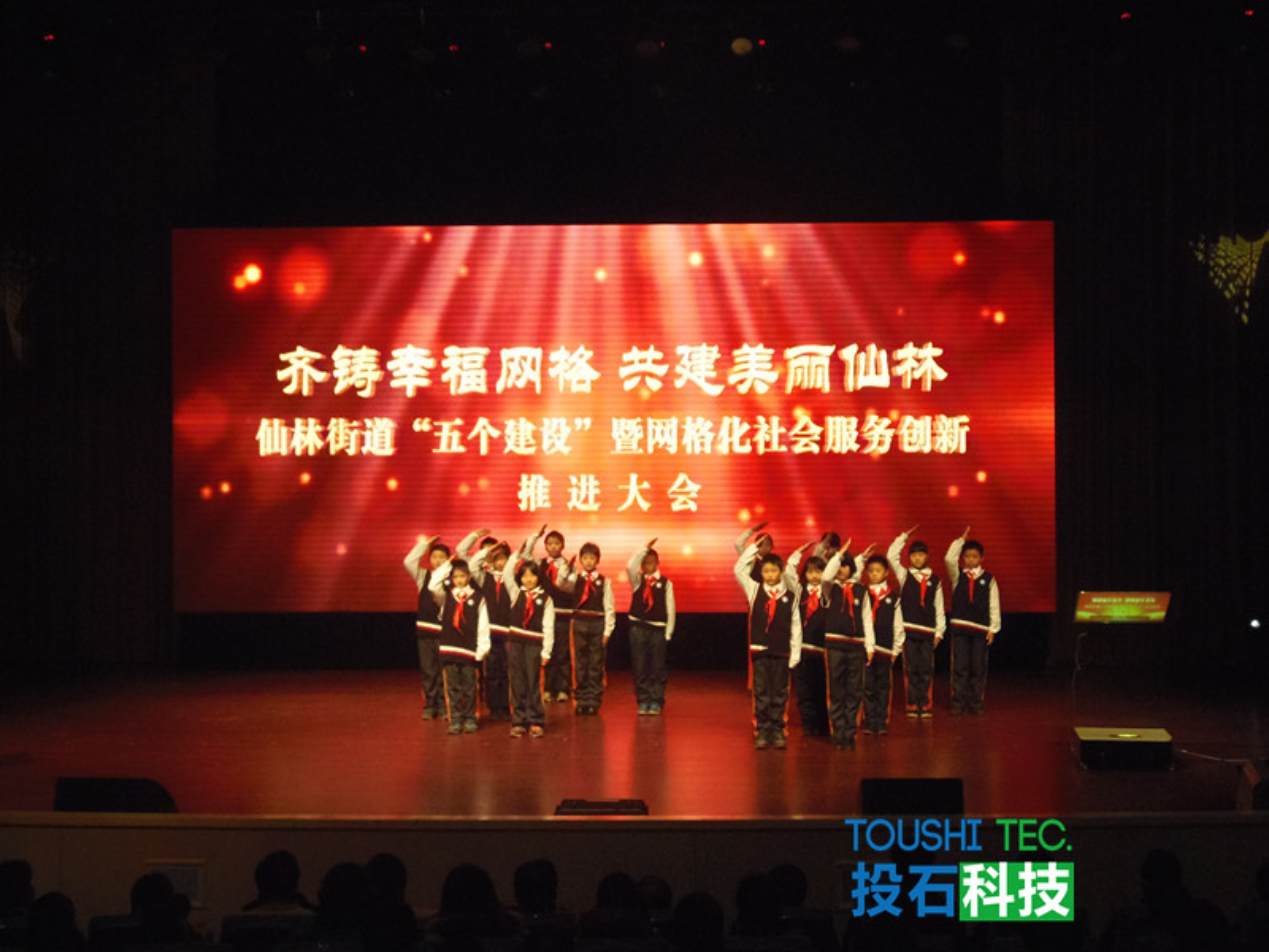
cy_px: 476
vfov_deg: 29.7
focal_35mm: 49
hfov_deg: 38.9
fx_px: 1796
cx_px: 634
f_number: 3.8
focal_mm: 9.1
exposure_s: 1/125
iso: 500
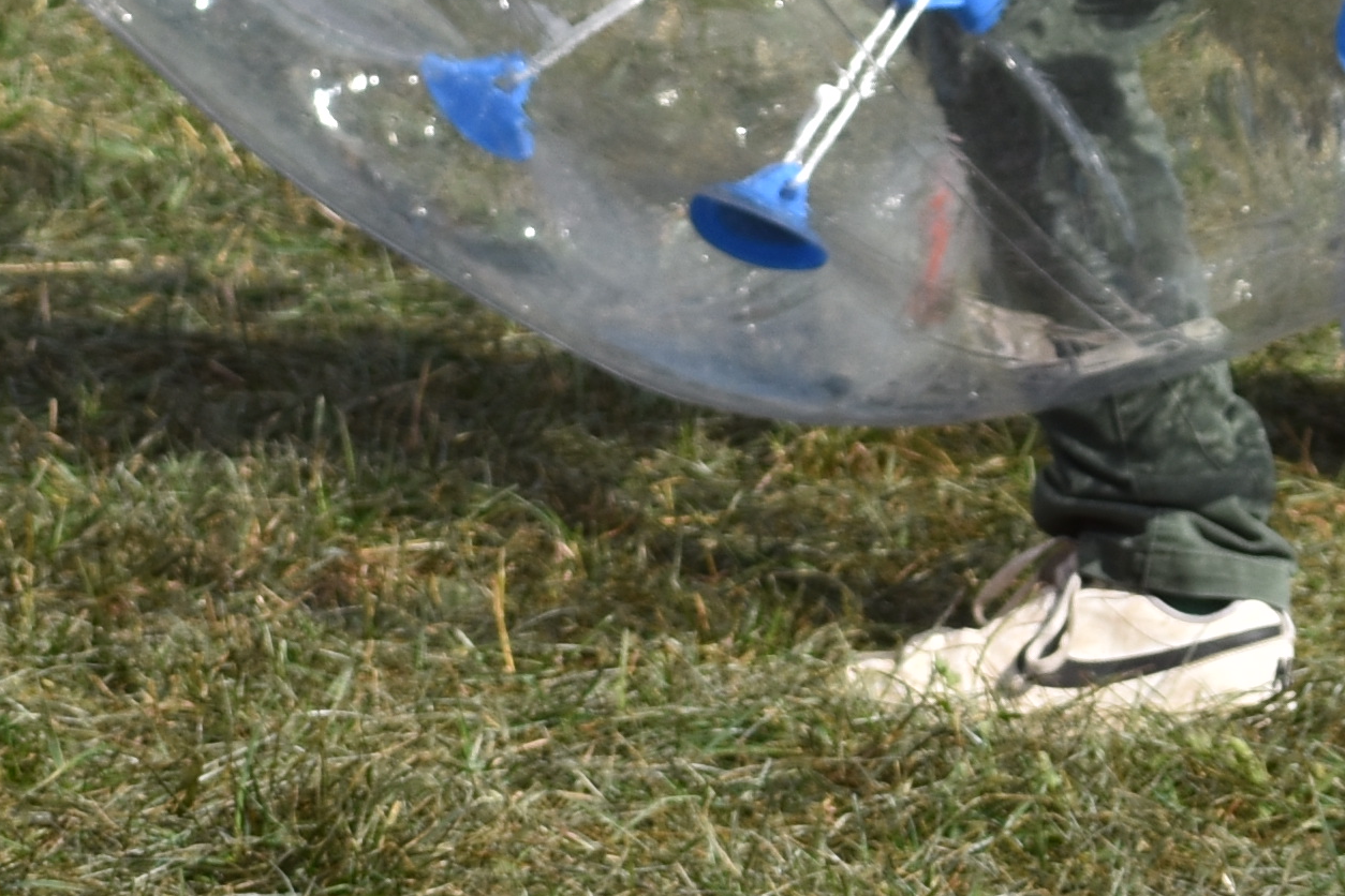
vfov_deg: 3.1
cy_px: -812
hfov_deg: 4.6
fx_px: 16624
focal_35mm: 445
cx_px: 753
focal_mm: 62
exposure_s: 1/500
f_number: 8
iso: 100
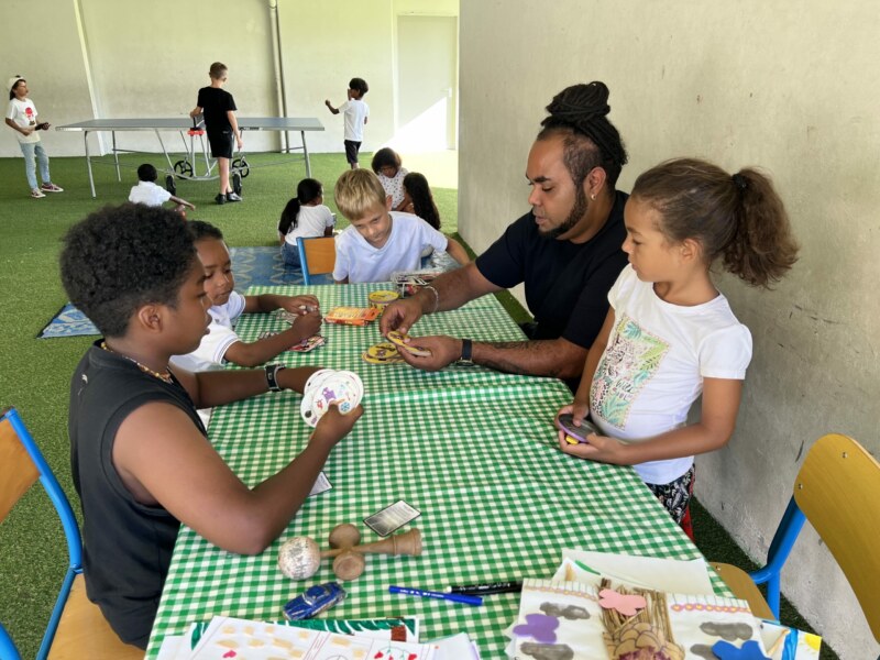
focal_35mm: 26
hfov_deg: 67.3
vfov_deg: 53.1
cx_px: 440
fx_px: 661
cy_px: 330
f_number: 1.5
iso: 40
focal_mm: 5.7
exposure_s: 1/121
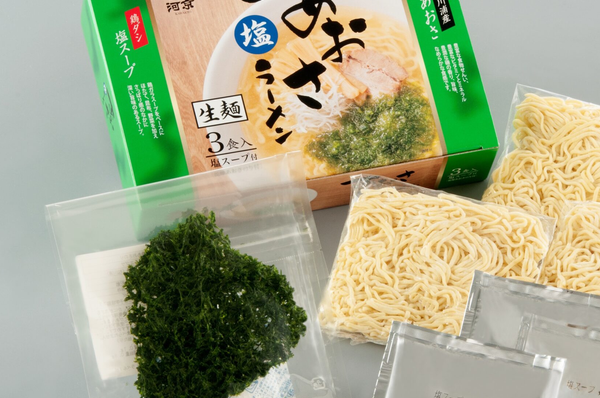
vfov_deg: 7.3
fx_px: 3113
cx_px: 389
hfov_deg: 11.0
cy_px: 211
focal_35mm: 187
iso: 200
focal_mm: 80
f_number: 22
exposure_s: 1/100
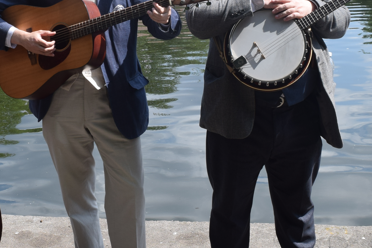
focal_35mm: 73
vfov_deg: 18.6
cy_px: 72
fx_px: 754
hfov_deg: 27.4
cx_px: 105
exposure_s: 1/250
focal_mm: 18
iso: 200
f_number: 8
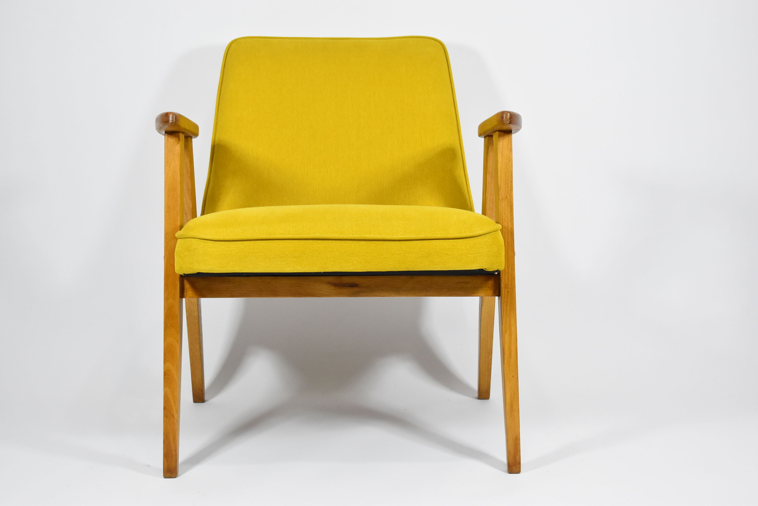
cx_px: 379
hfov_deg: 33.4
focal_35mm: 60
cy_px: 253
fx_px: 1264
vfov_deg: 22.7
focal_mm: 40
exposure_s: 1/125
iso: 1800
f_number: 5
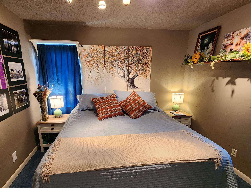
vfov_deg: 74.4
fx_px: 123
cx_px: 114
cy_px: 106
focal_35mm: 17
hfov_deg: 90.8
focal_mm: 2.2
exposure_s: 1/40
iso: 320
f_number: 2.2
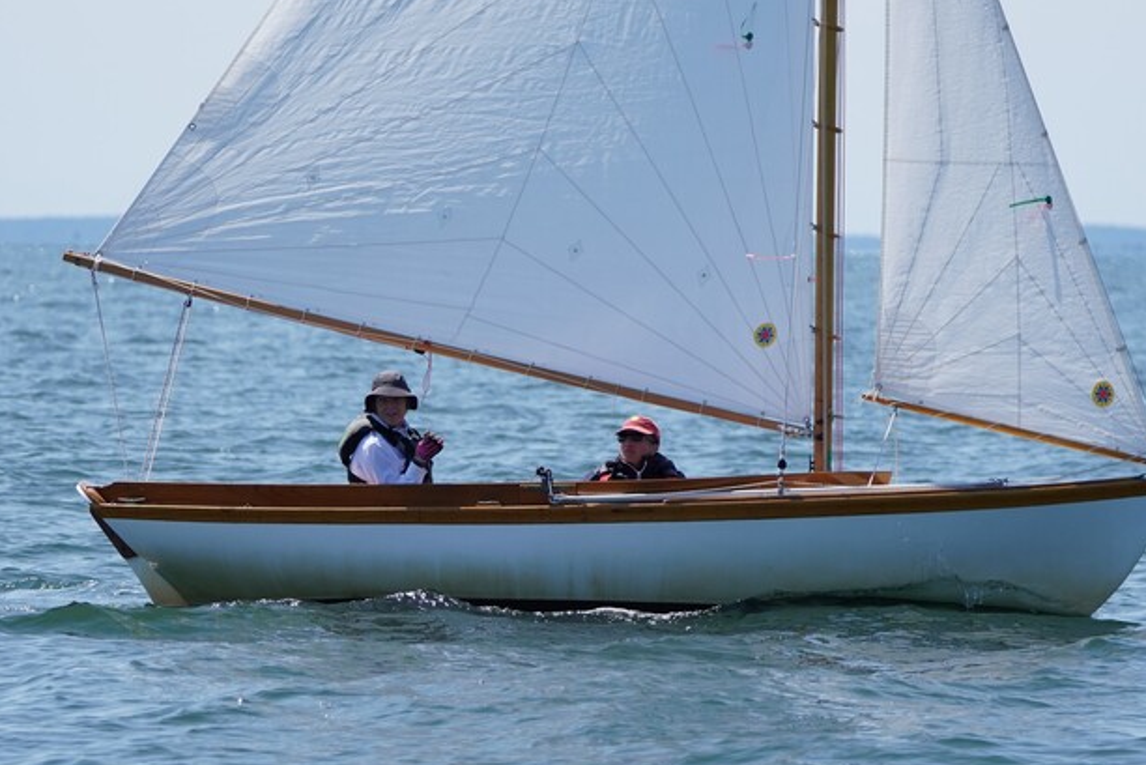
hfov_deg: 5.7
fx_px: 11462
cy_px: 332
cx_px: 611
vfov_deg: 3.8
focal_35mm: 360
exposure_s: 1/2000
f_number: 5.6
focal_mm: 184
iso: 320
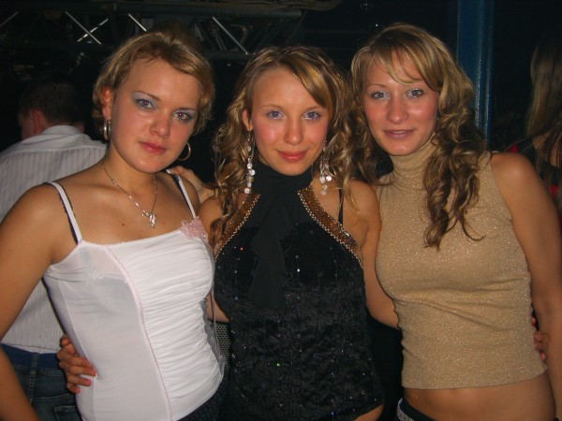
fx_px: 617
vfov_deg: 37.7
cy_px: 210
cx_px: 281
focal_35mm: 38
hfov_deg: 49.0
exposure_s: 1/60
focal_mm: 7.9
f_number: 2.8
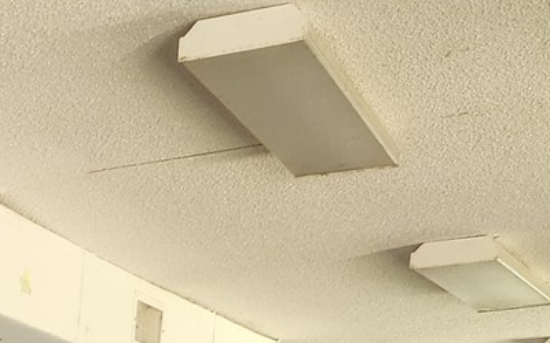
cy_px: 982
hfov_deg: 15.5
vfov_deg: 9.2
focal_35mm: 117
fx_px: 1754
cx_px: -421
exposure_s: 1/120
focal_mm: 6.4
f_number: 1.8
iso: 500
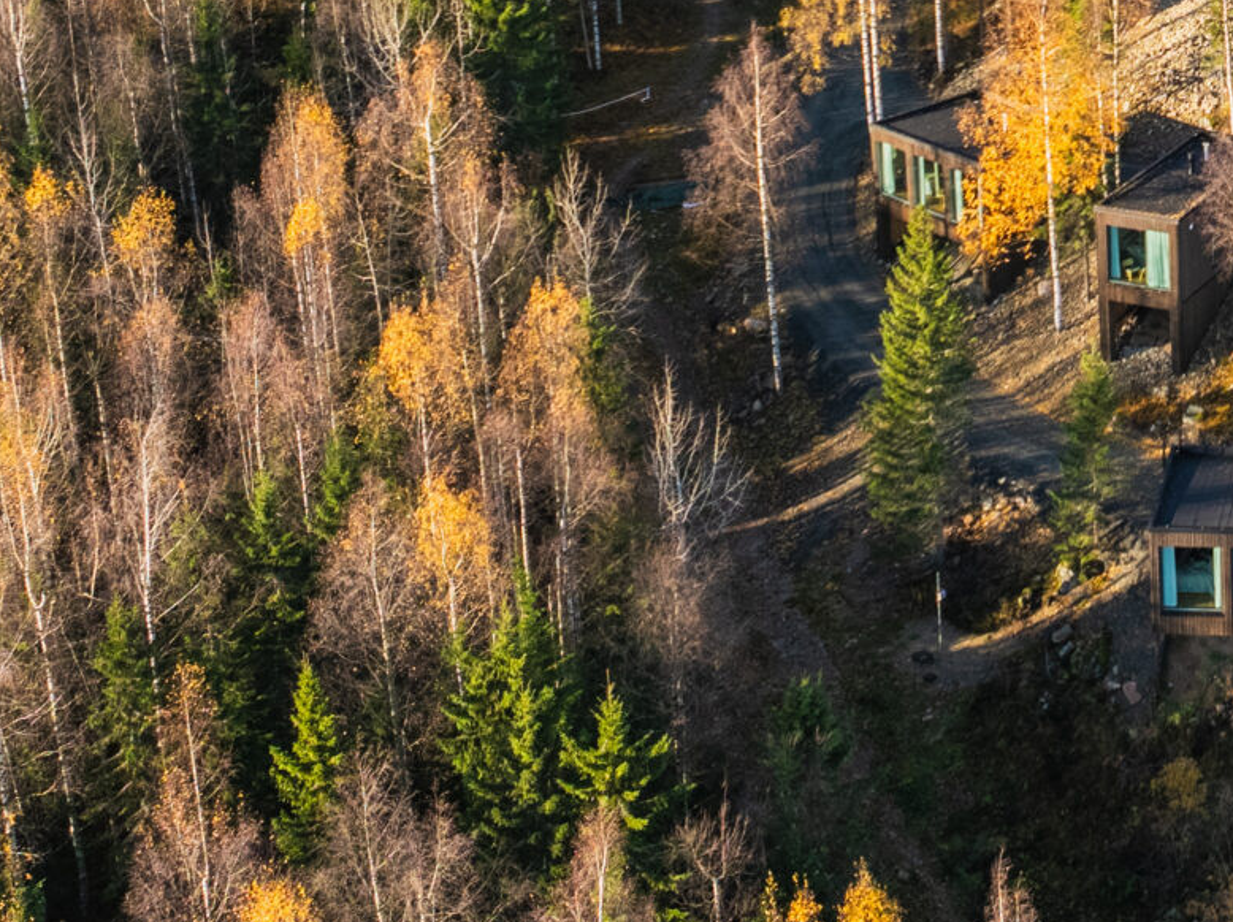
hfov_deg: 23.0
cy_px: -123
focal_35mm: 79
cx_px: 1417
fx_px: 2811
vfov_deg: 17.9
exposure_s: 1/1600
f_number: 2.8
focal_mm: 12.29
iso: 240
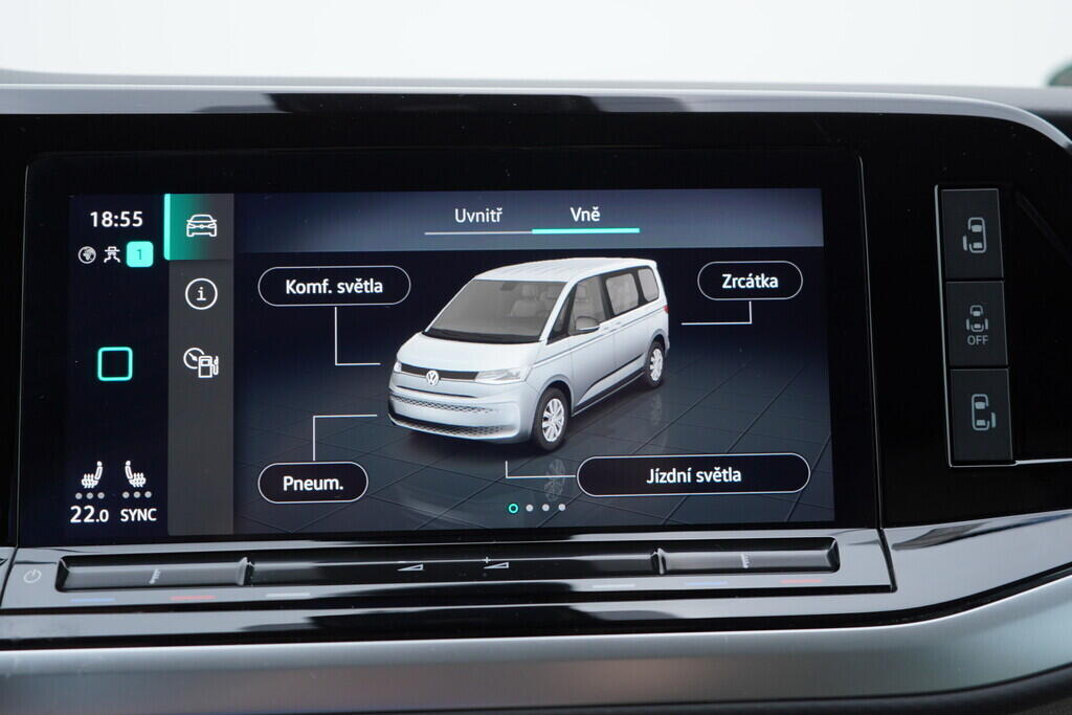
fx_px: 1072
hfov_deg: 53.1
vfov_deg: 36.9
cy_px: 358
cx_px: 536
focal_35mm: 36
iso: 125
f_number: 3.2
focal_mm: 24
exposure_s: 1/50
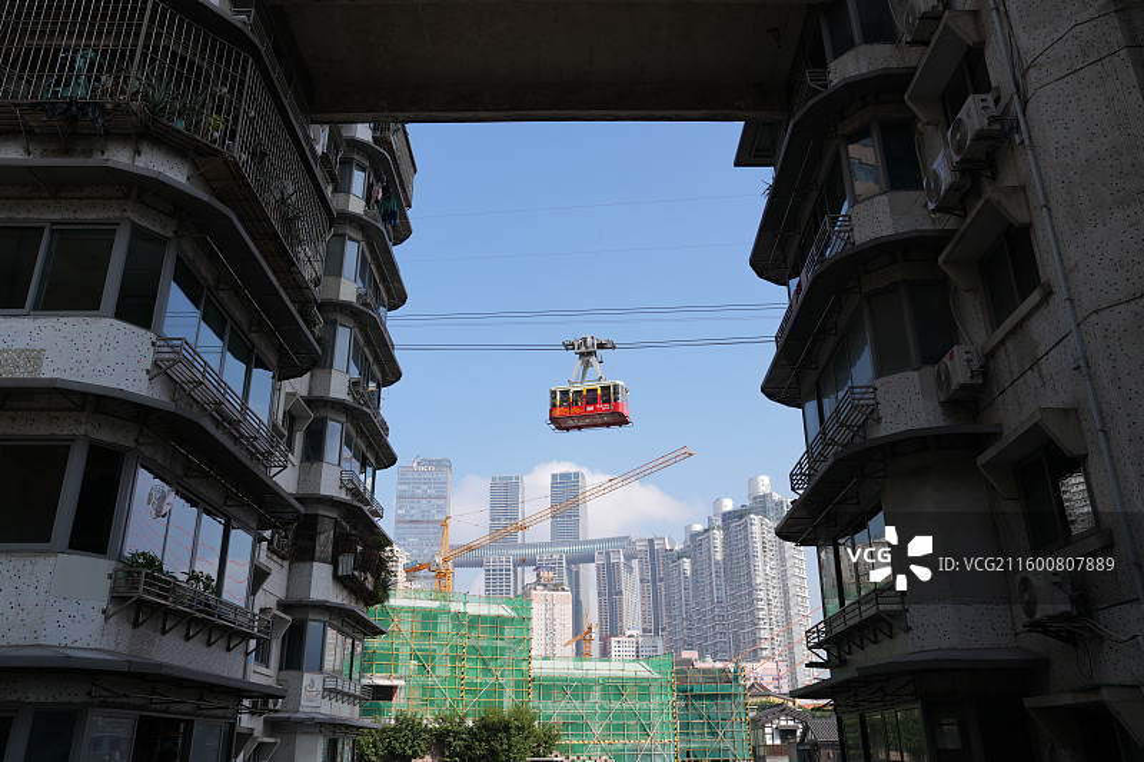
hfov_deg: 65.5
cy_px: 381
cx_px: 572
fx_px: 890
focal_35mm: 28
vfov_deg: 46.4
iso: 125
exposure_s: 1/250
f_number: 8
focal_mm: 28
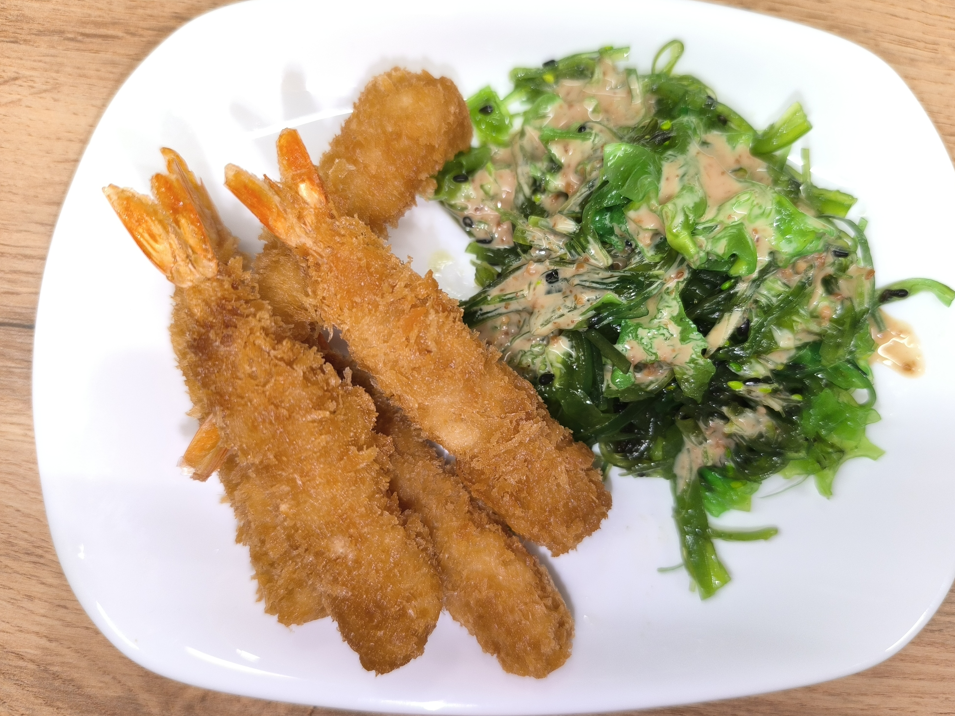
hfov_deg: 71.6
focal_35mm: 24
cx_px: 498
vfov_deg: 56.8
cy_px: 360
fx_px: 662
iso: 800
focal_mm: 6.14
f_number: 1.65
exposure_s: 1/100
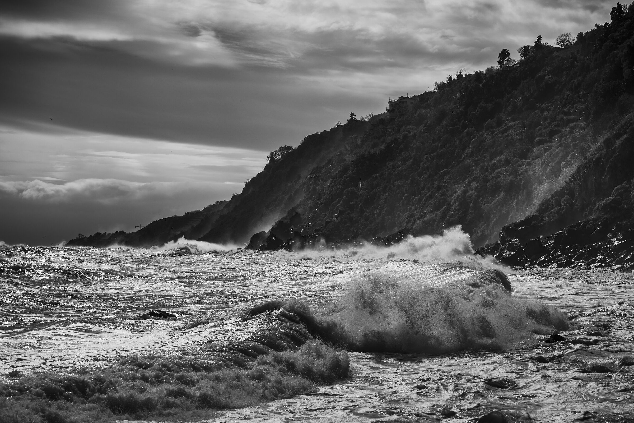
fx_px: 1497
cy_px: 212
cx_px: 317
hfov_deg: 23.9
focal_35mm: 85
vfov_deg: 16.1
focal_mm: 85
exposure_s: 1/6400
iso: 100
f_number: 4.5
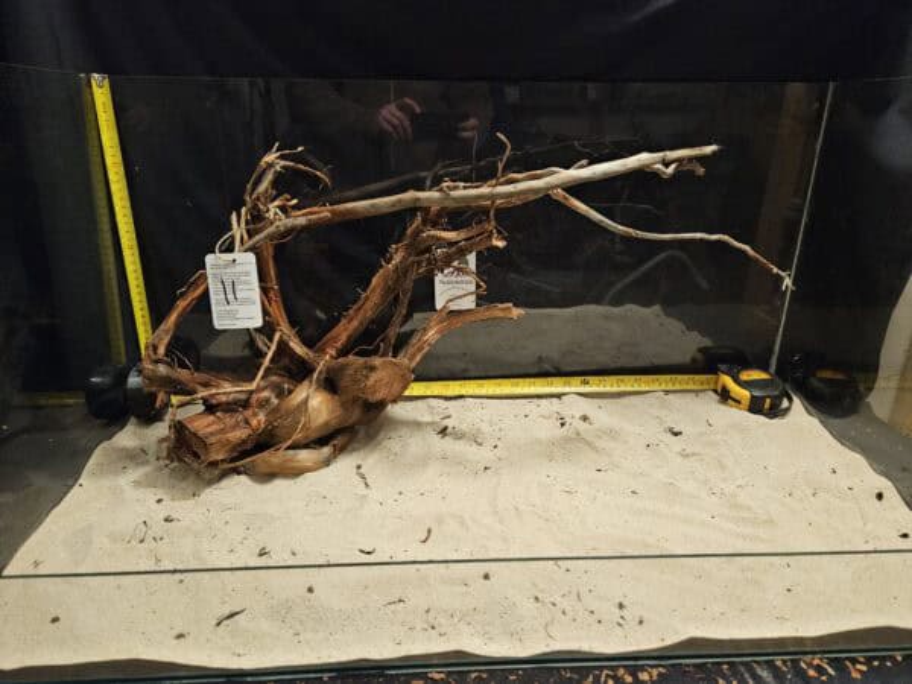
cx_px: 456
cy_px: 342
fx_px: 606
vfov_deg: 58.9
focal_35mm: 23
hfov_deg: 73.9
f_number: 1.8
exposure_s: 1/25
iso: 640
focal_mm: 5.4
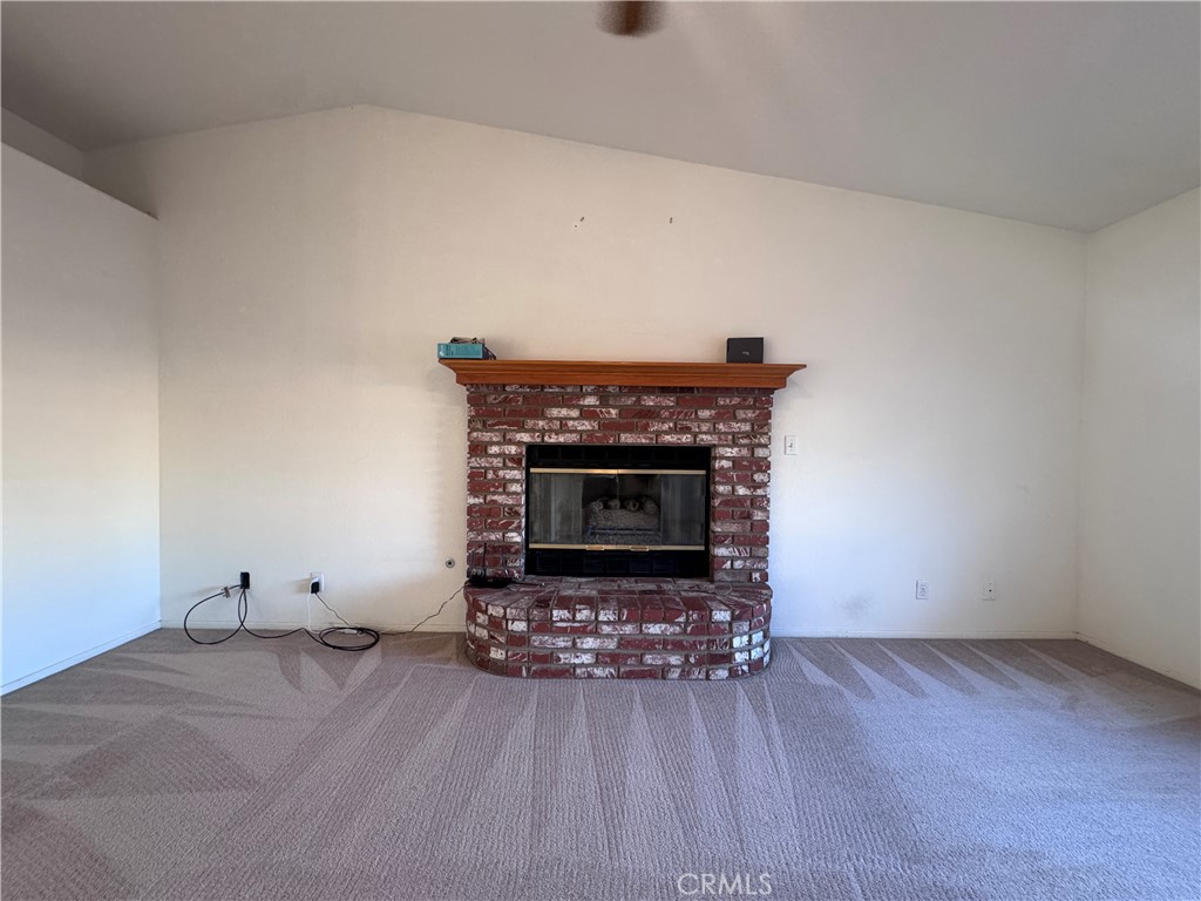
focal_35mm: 14
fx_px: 486
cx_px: 600
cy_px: 450
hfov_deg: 102.1
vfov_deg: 85.7
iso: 320
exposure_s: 1/120
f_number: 2.2
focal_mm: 2.22
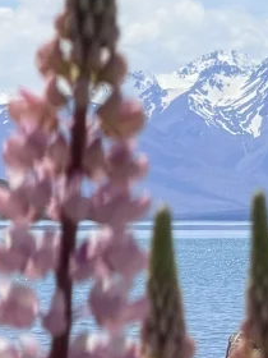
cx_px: 638
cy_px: 320
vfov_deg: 3.9
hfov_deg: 2.9
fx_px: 5306
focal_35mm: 514
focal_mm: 16.89
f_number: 2.8
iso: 20
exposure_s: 1/1167
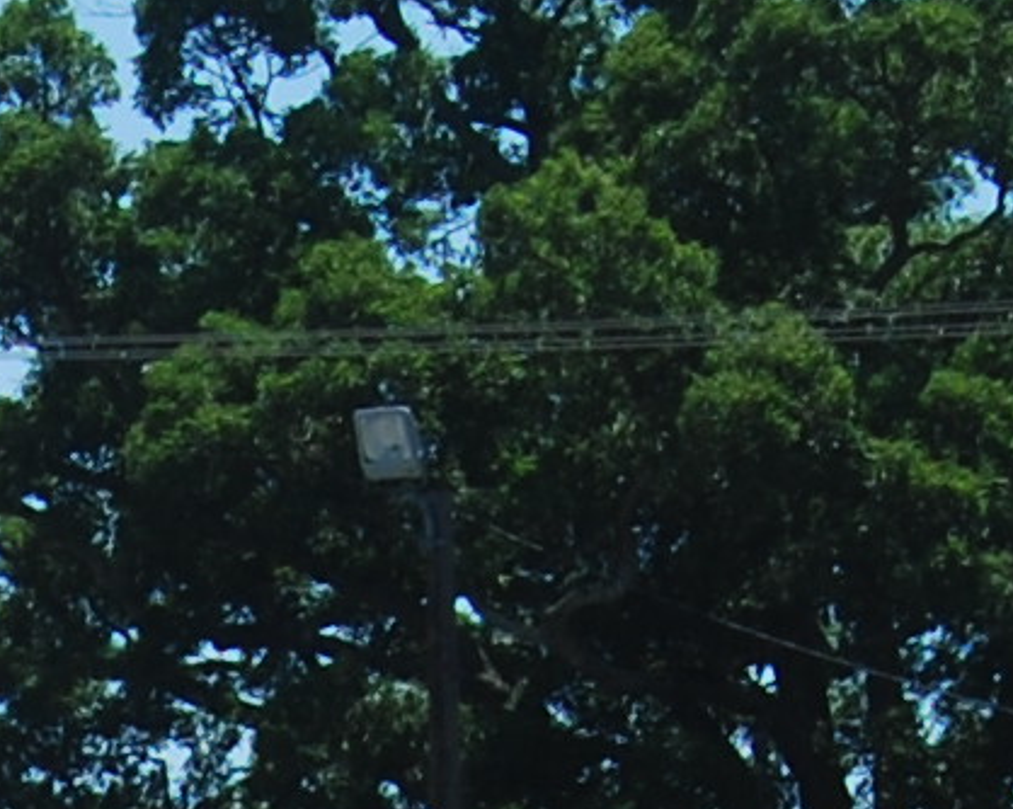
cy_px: 1846
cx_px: -640
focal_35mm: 300
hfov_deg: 6.3
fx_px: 9001
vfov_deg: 5.0
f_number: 8
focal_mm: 23
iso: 100
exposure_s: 1/250
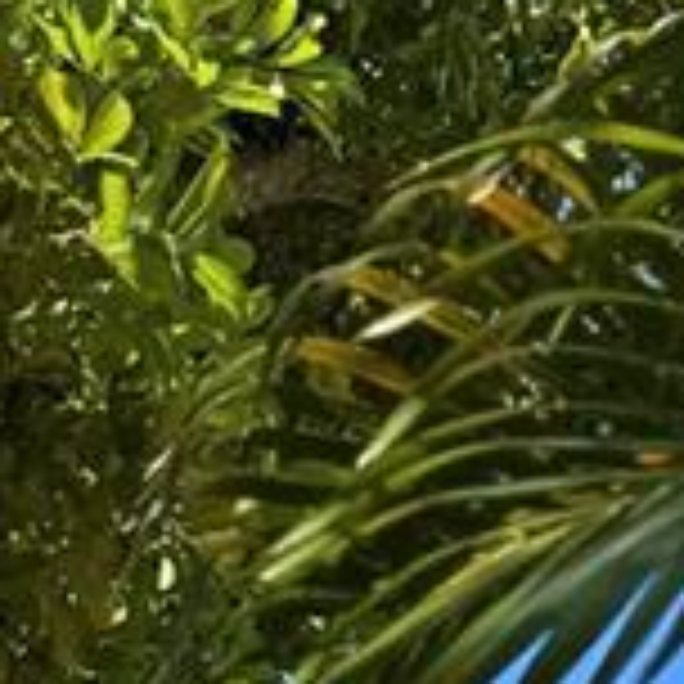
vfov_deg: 9.6
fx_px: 3756
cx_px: -572
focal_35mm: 168
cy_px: 1458
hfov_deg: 9.8
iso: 80
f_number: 1.78
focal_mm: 6.76
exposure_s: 1/2525
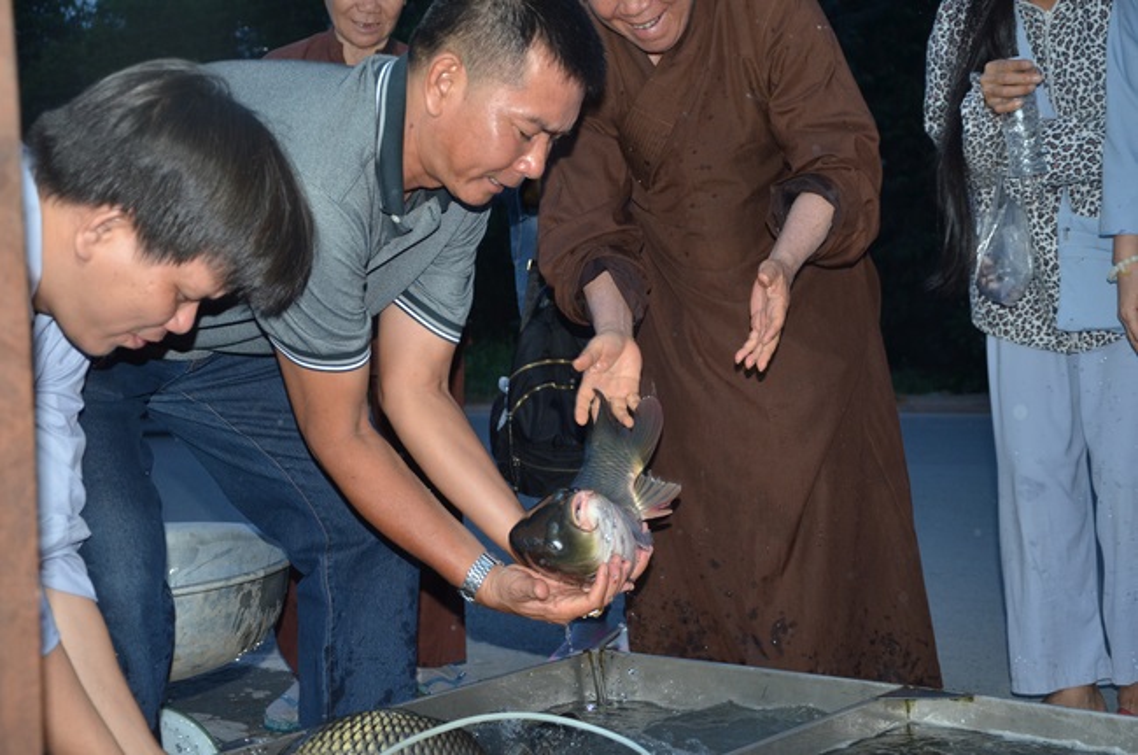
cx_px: 569
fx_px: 1657
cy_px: 378
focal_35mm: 52
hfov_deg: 37.9
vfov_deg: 25.7
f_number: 4.5
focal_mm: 35
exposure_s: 1/60
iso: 640
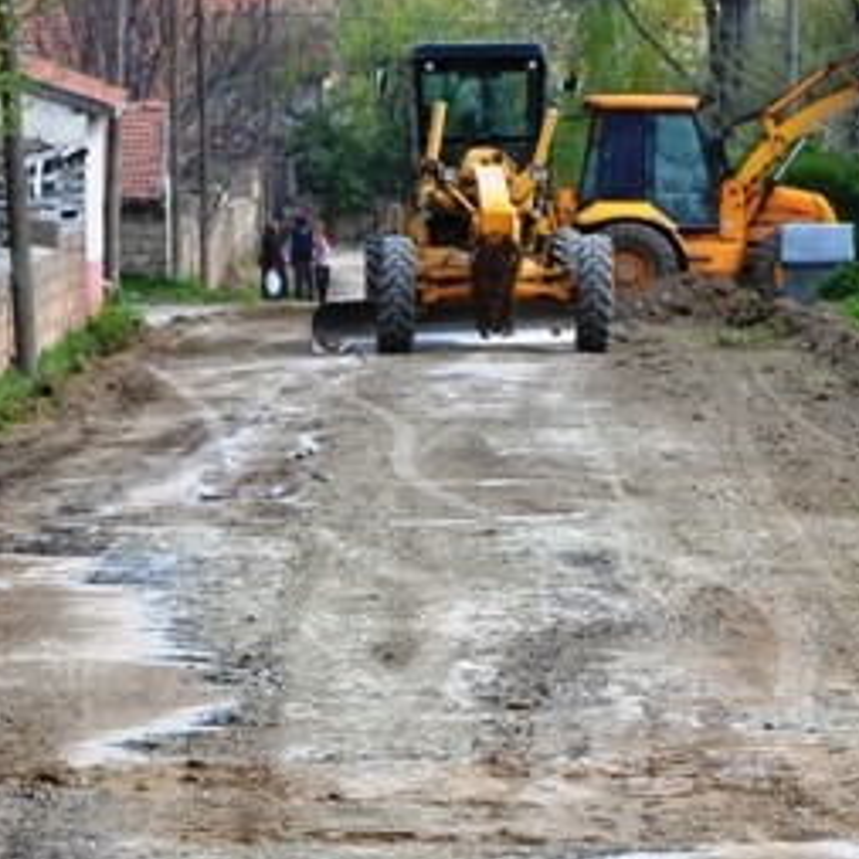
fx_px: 6768
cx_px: 448
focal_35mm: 241
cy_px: 655
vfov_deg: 7.3
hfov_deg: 7.3
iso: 180
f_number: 8
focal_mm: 75
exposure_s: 1/250
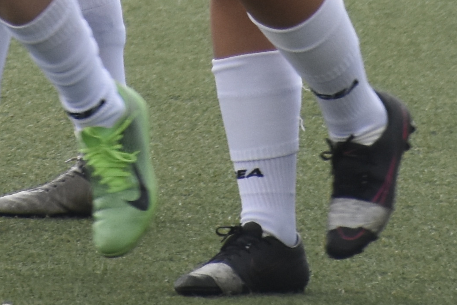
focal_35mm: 1218
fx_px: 15465
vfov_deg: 1.1
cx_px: 59
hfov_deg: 1.7
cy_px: -566
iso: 640
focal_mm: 140
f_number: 5.6
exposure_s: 1/320
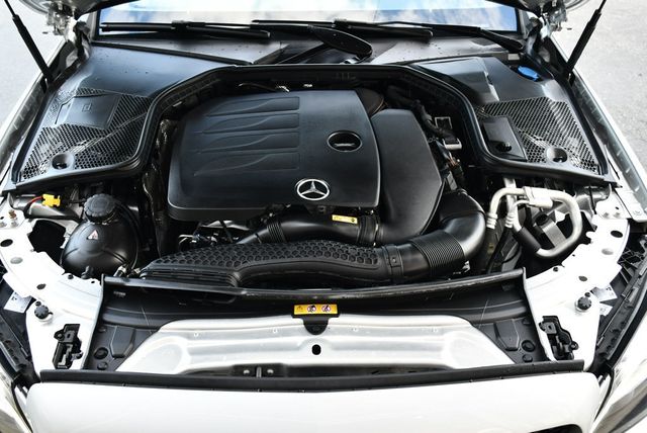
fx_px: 648
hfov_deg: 53.1
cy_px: 216
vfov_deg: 36.9
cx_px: 324
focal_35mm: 36
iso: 400
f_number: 3.5
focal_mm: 18
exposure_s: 1/250
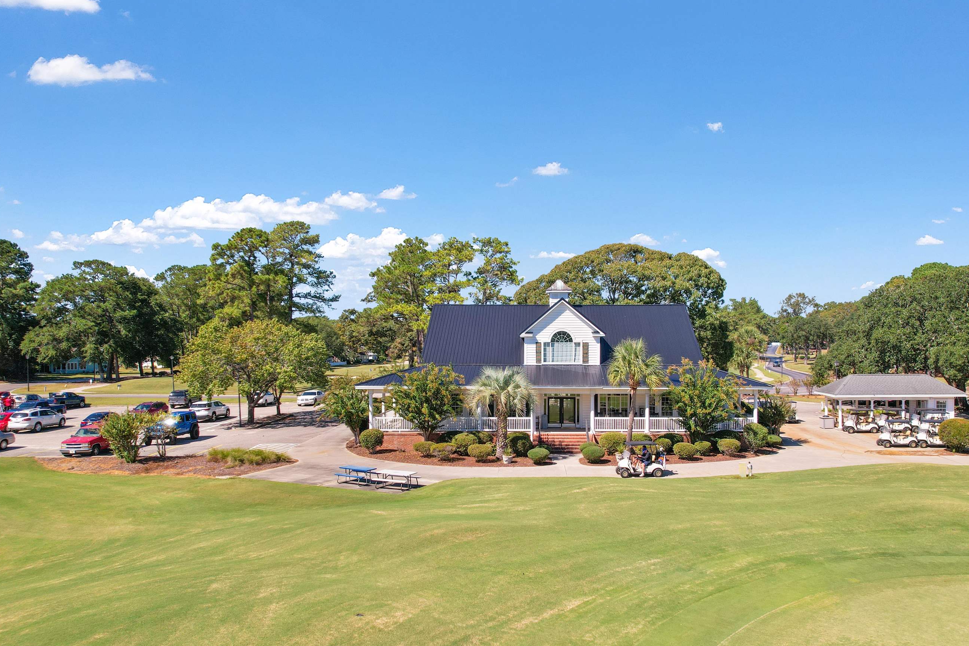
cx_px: 532
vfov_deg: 49.5
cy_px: 355
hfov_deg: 69.2
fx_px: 700
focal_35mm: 26
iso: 100
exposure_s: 1/80
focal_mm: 8.38
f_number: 2.8
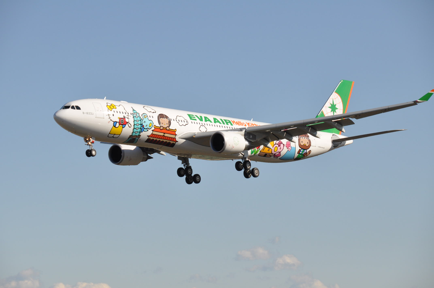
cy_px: 144
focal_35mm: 195
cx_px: 217
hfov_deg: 10.6
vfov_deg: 7.0
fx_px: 2348
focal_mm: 130
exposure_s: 1/1250
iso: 400
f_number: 9
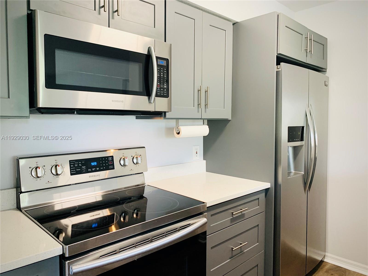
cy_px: 138
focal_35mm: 26
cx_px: 184
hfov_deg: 67.3
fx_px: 276
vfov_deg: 53.1
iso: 160
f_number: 1.8
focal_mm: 4.25
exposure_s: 1/60
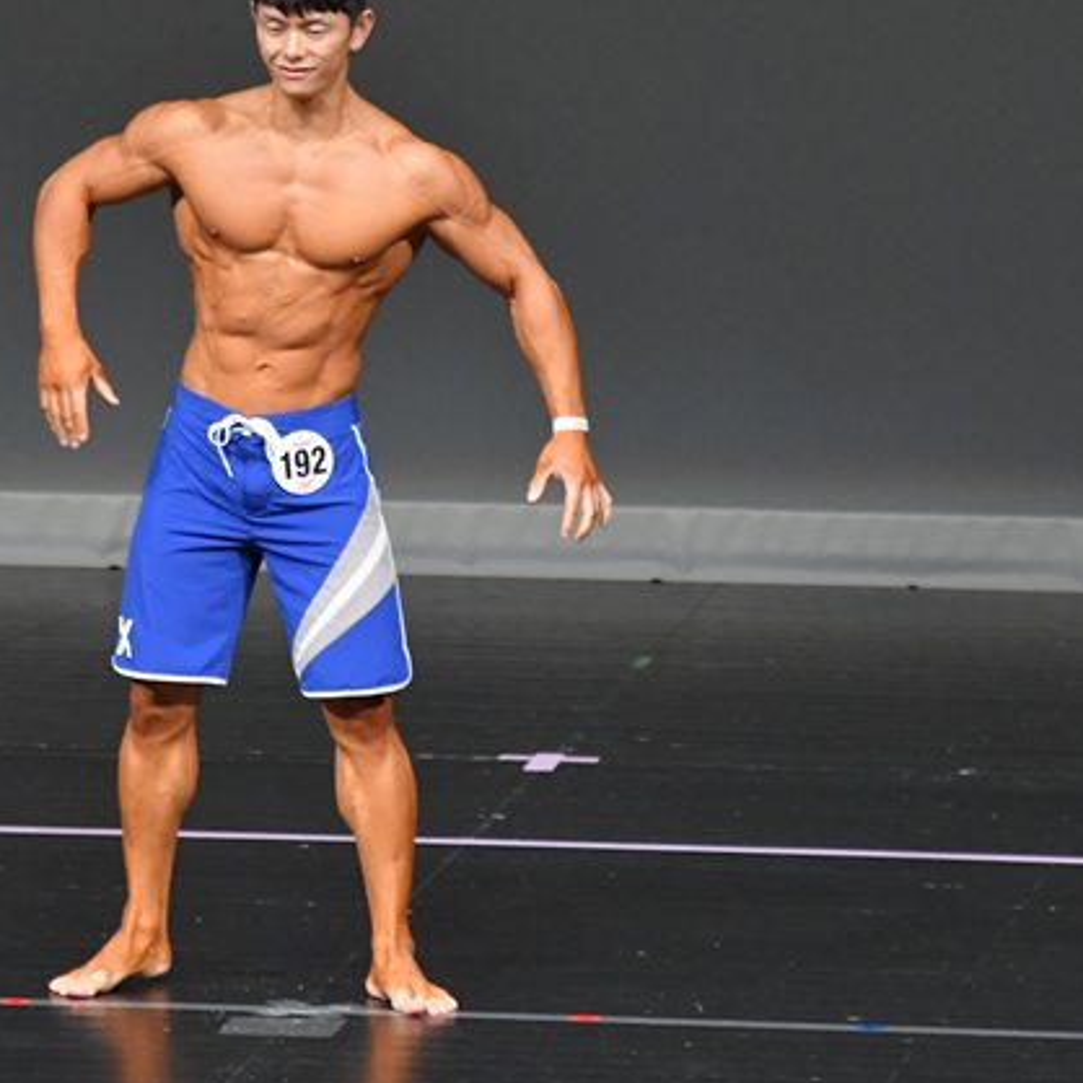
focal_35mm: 543
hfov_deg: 3.2
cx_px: 380
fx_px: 19220
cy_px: 438
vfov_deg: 3.2
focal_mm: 230
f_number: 5.6
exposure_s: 1/400
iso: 4000
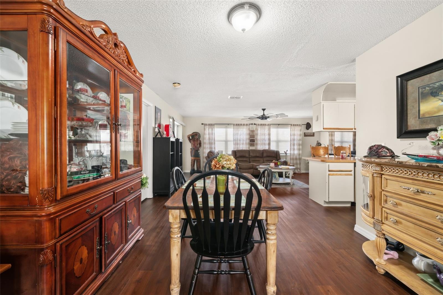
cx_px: 222
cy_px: 148
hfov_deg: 108.3
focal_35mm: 13
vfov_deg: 85.4
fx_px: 160
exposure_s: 1.3
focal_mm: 13
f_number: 11
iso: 400
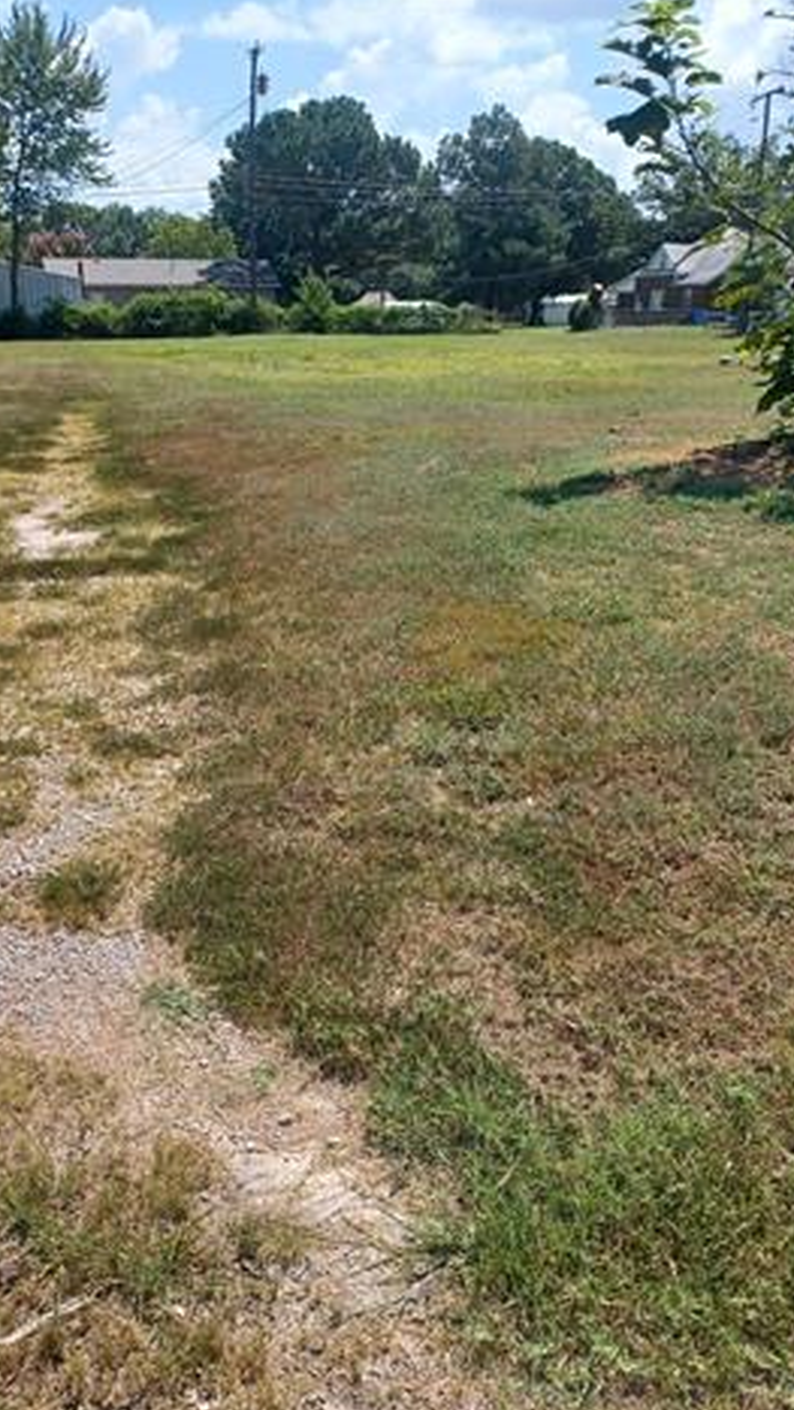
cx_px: 317
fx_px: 1047
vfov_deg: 67.9
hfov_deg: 41.3
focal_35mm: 28
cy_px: 716
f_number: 1.8
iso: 32
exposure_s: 1/380
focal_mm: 4.6
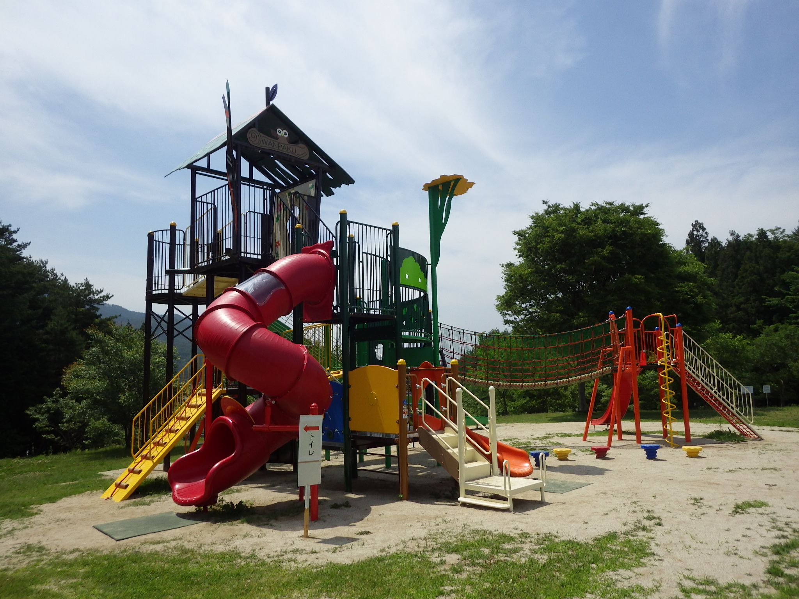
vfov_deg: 54.9
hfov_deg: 69.4
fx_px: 577
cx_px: 400
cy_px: 300
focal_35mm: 25
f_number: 7.9
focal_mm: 4.5
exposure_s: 1/320
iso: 125
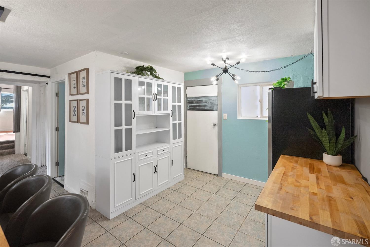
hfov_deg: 96.7
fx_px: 164
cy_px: 124
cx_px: 185
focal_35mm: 16
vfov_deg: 73.7
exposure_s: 1/3
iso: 640
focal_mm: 16
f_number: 8
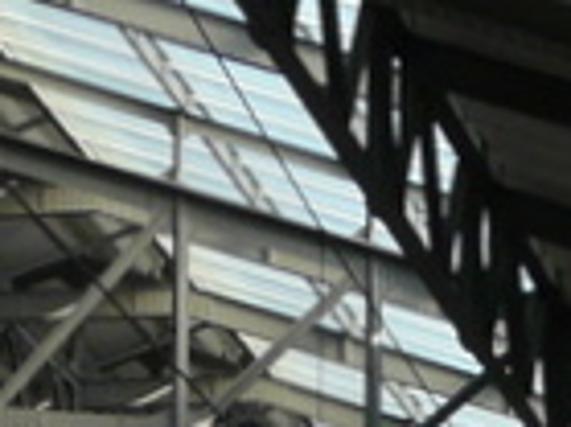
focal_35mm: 288
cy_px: 1310
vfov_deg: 4.9
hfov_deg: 6.9
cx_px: 460
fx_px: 4747
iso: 100
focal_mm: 6.5
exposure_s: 1/200
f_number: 4
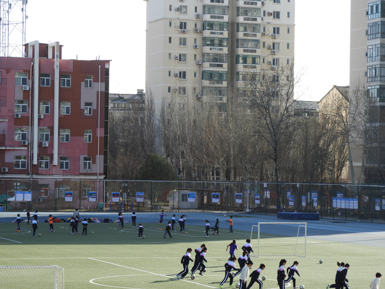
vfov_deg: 11.9
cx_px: 192
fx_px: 1390
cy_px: 144
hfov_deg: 15.8
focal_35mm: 125
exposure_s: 1/320
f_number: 5
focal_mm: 22.4
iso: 100
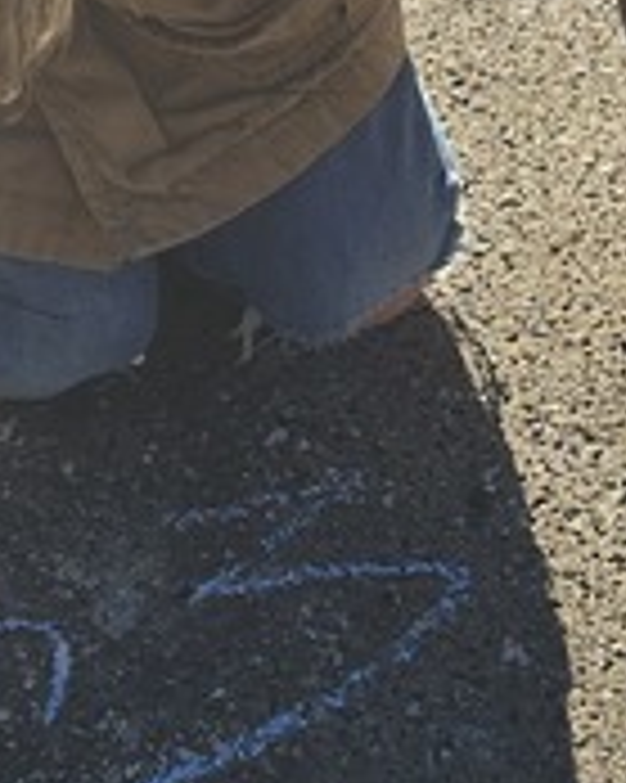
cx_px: 203
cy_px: 576
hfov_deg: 11.7
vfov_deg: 14.5
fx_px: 3060
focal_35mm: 132
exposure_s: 1/746
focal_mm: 5.4
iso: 25
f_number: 1.8
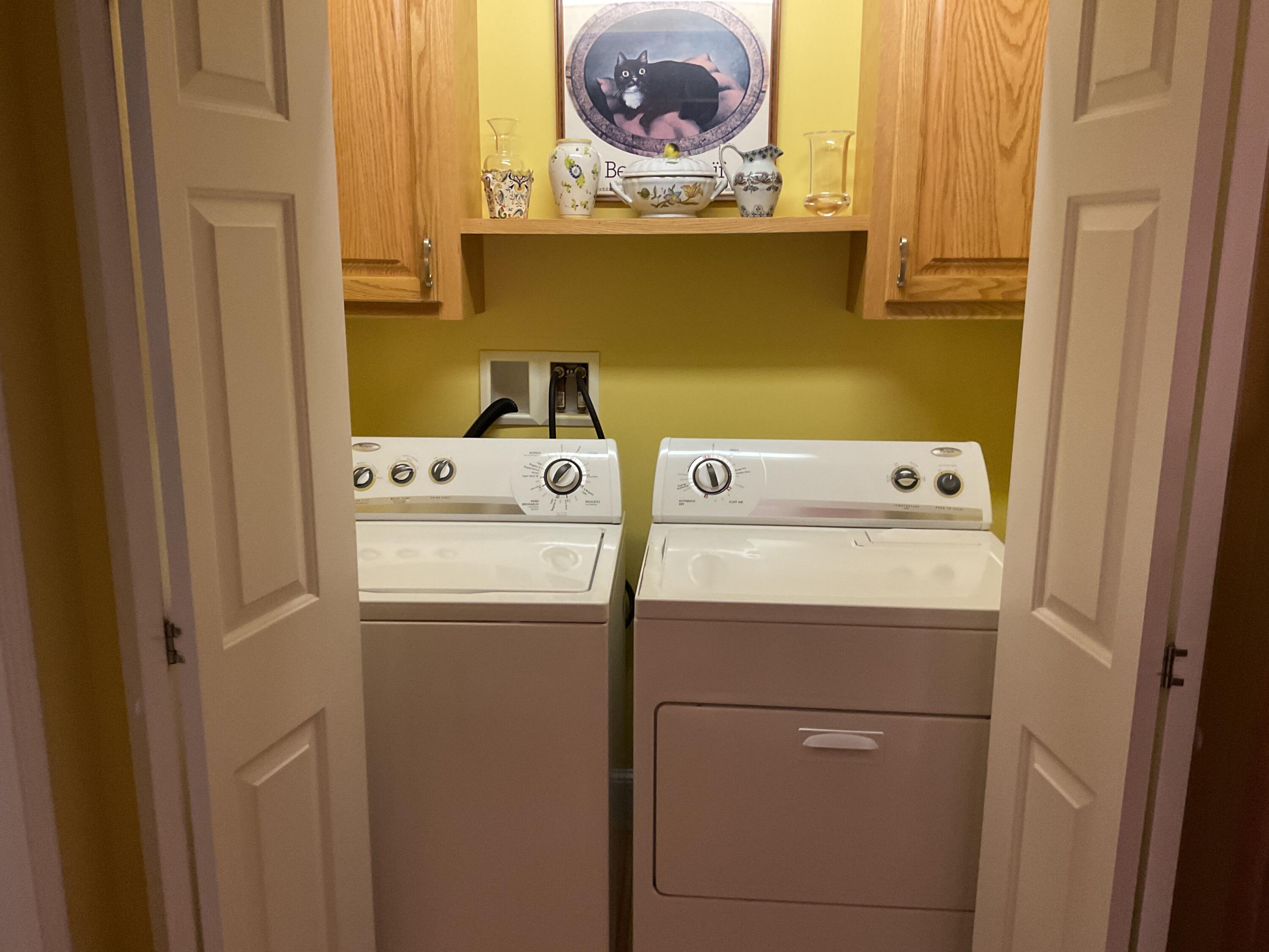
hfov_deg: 61.7
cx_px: 634
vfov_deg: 48.2
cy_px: 476
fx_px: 1063
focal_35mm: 29
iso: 200
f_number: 1.8
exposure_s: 1/40
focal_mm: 3
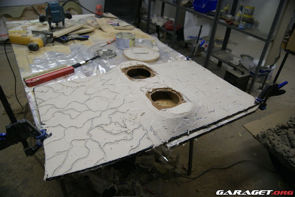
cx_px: 148
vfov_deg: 48.0
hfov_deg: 67.4
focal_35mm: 27
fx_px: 221
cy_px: 98
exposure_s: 1/30
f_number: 3.5
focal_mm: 18
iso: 400
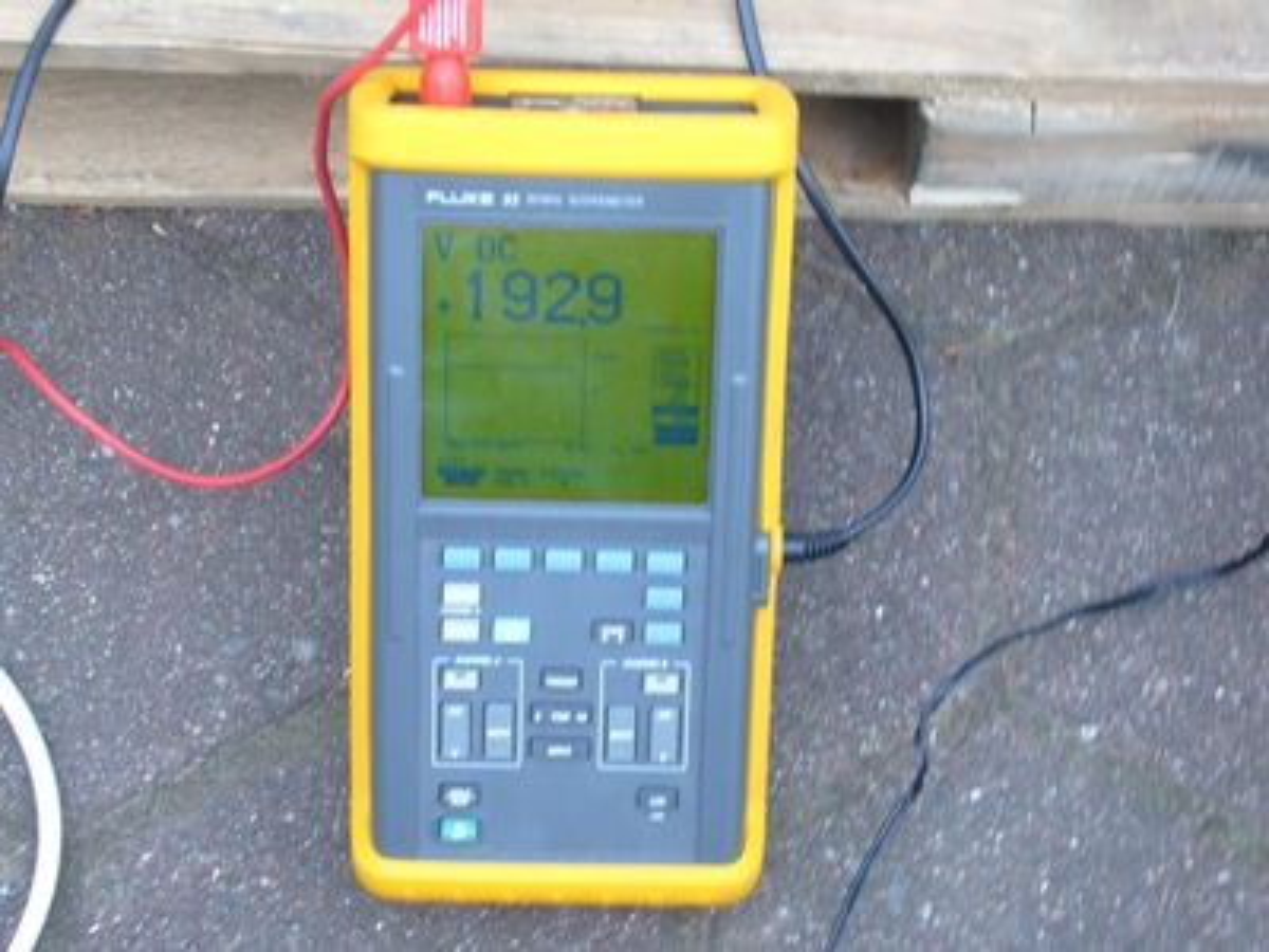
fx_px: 3446
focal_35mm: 94
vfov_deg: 15.7
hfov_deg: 20.9
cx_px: 634
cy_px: 476
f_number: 5.3
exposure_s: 1/15
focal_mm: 15.5
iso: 200
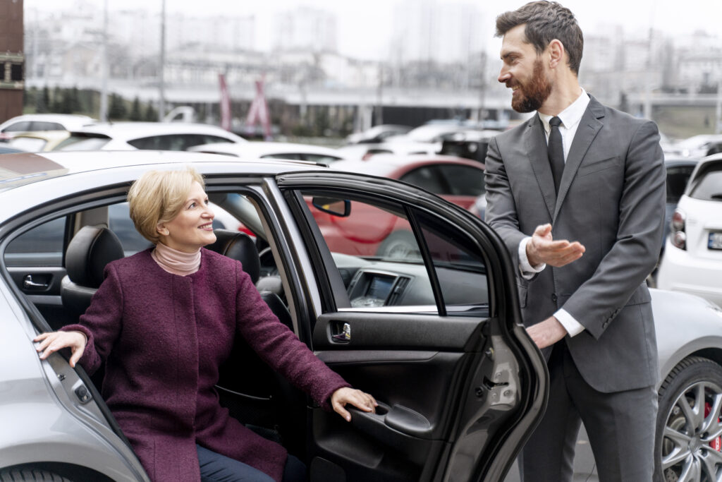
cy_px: 241
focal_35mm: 62
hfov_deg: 32.4
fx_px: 1244
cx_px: 361
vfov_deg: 21.9
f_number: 2.8
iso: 500
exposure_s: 1/160
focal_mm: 62
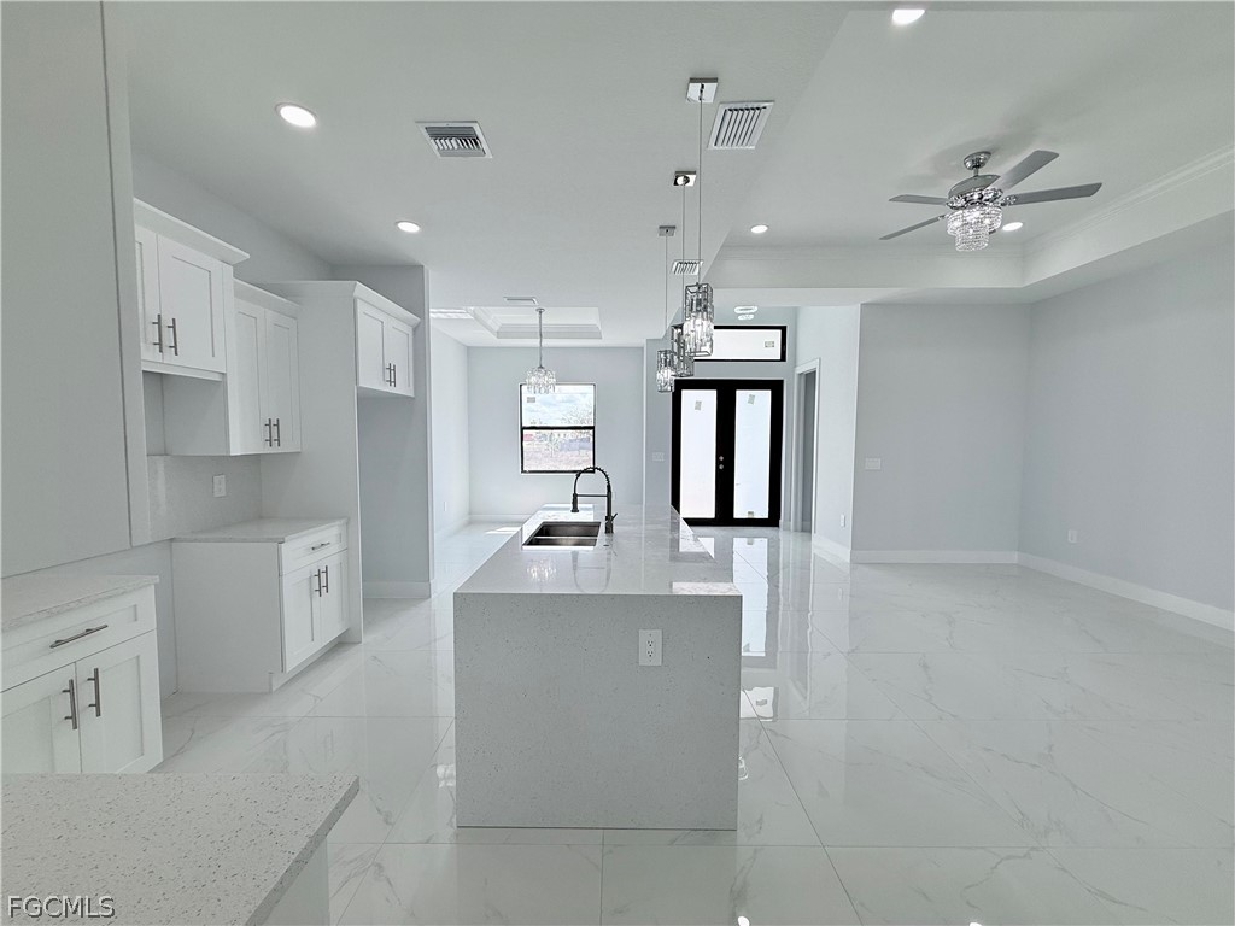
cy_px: 463
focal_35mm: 14
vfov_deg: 85.7
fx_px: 499
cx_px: 618
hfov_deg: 102.1
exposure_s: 1/411
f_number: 2.2
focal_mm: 2.22
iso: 50
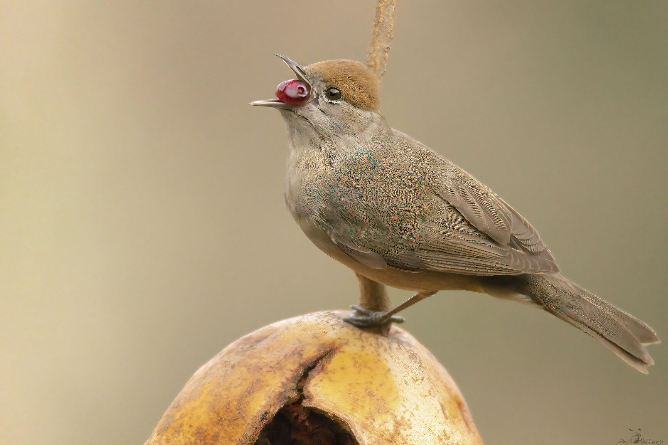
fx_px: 16699
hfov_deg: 2.3
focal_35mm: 900
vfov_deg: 1.5
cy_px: 222
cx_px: 334
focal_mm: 600
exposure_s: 1/1600
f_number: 6.3
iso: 16000
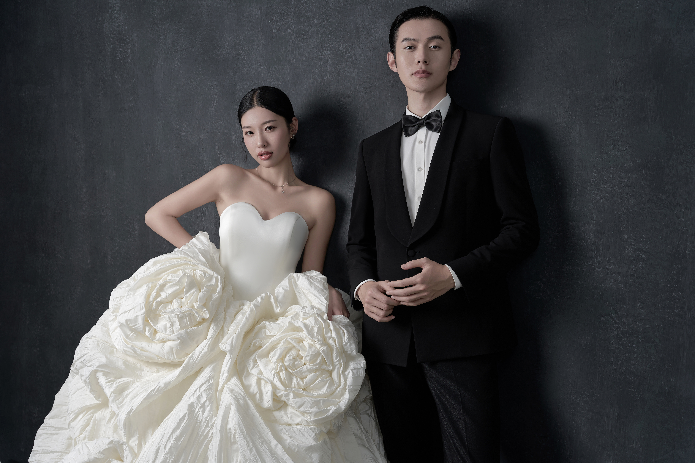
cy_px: 232
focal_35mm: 46
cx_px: 348
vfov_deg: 29.4
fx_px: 882
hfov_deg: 43.0
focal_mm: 45.7
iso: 125
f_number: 5
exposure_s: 1/125
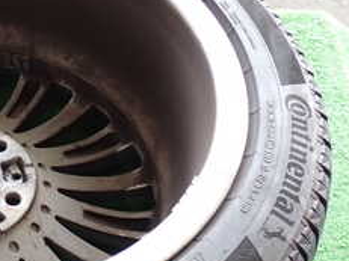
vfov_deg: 17.7
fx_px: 836
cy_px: 189
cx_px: -32
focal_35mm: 83
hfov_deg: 22.3
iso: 200
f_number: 2.4
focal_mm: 5.79
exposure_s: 1/50
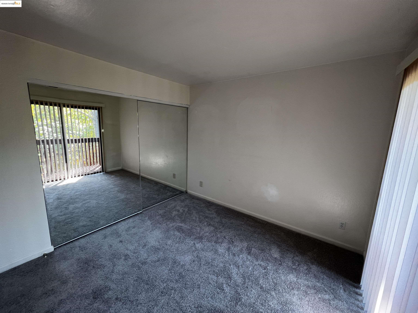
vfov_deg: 89.9
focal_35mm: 13
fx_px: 157
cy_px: 156
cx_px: 209
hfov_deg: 106.2
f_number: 1.8
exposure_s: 1/99
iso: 160
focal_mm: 1.57
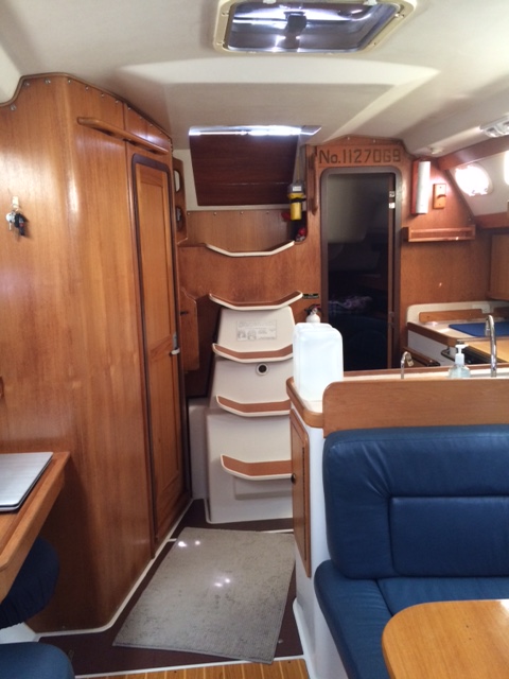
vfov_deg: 61.7
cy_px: 340
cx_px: 254
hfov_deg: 48.2
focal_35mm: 29
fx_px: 569
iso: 200
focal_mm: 4.15
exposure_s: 1/30
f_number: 2.2
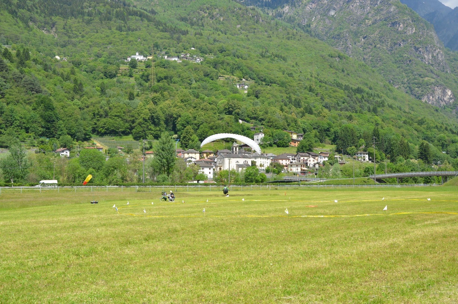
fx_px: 533
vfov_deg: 31.8
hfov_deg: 46.5
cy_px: 152
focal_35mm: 42
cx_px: 229
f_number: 8
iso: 140
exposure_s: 1/250
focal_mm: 28
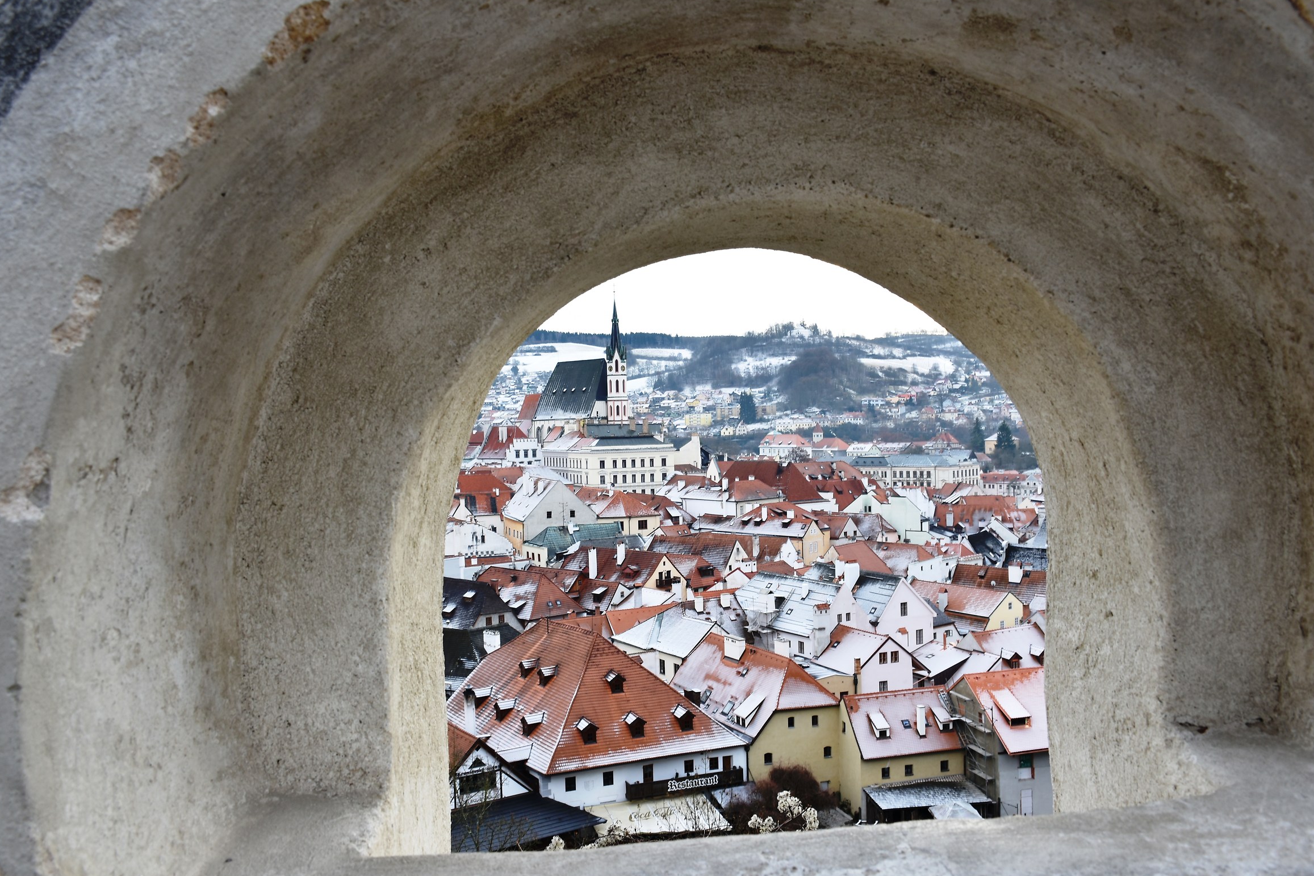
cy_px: 447
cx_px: 659
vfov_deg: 46.4
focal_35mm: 28
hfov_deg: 65.5
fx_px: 1022
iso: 100
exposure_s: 1/40
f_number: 8
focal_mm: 18
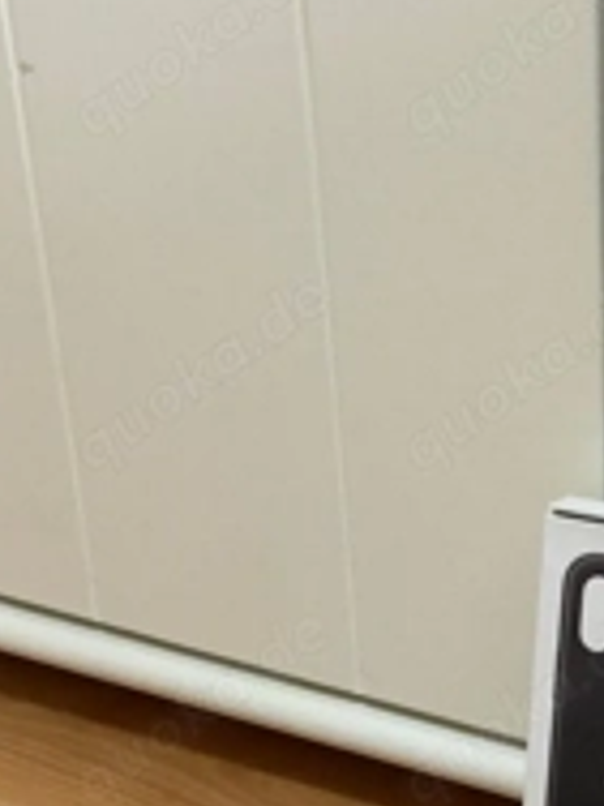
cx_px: 621
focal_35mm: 102
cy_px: 755
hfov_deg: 14.3
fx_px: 2373
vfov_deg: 18.9
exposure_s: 1/40
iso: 500
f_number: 1.78
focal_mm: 6.76
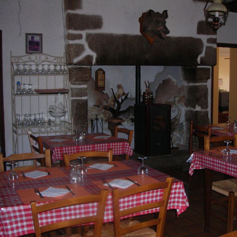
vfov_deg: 35.4
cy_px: 120
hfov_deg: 35.0
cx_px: 160
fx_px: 372
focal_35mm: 48
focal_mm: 6.3
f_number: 3.2
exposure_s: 1/60.1
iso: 141
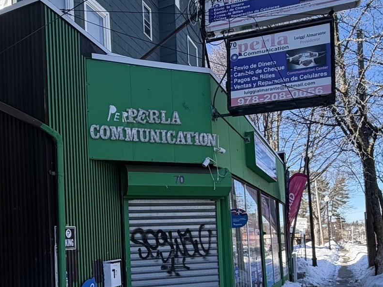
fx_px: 398
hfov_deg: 51.2
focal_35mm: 36
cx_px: 167
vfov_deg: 38.2
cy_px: 229
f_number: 2.2
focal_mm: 2.22
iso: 40
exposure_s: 1/506
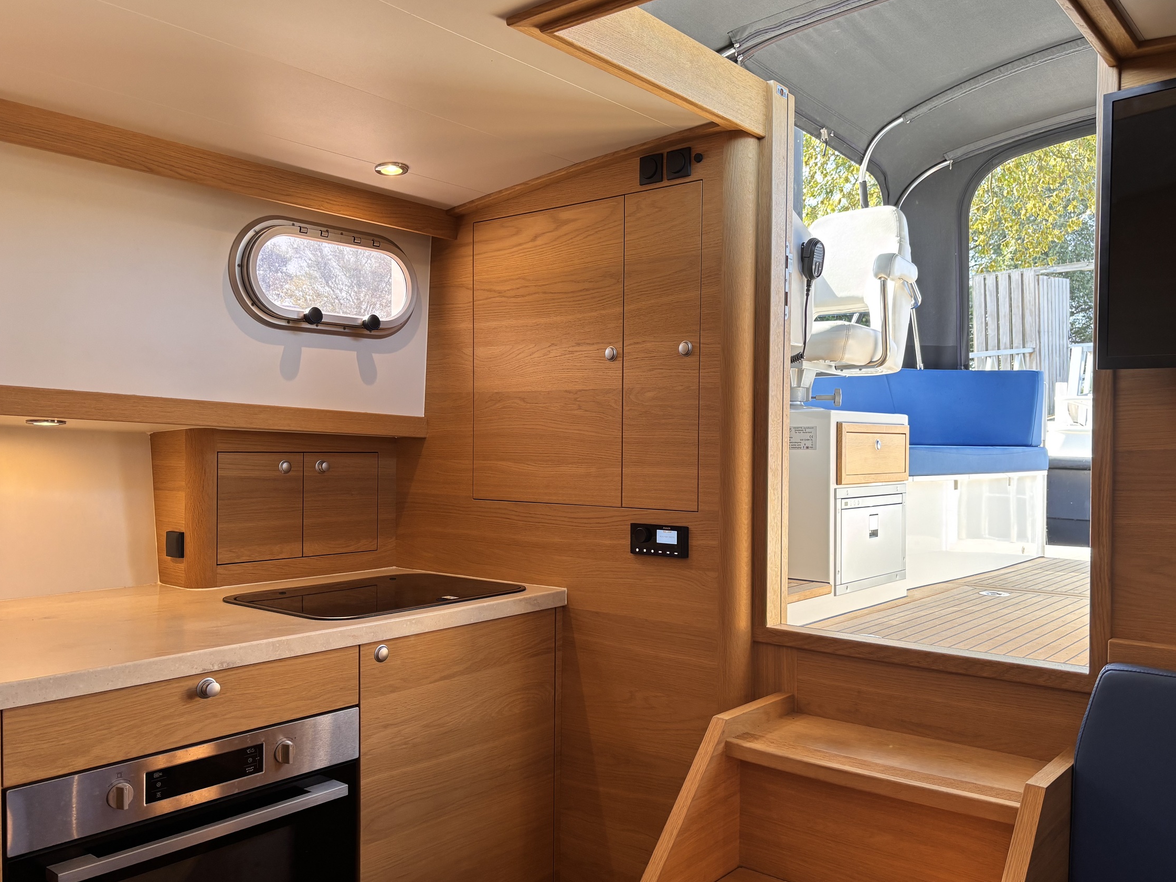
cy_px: 457
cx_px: 641
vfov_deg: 48.2
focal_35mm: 29
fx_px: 985
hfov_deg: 61.6
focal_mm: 5.96
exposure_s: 1/121
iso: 50
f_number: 1.6
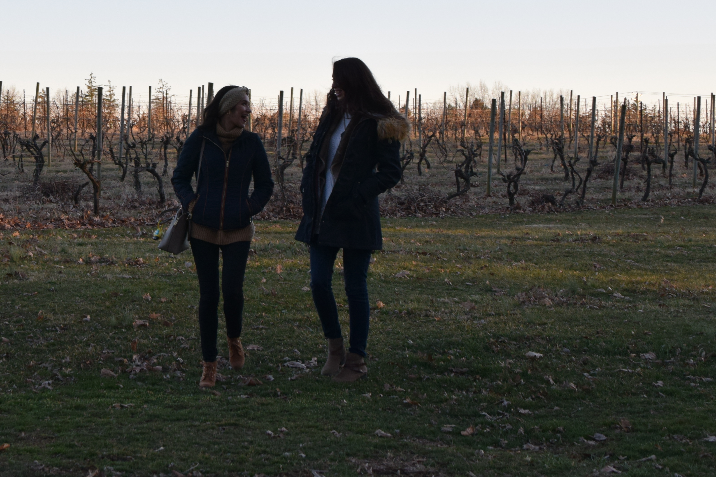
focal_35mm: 88
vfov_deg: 15.4
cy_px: 79
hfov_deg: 22.9
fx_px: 1749
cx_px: 173
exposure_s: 1/200
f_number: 7.1
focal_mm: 31
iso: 400
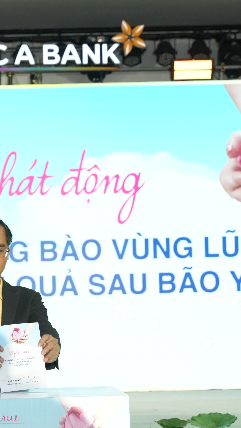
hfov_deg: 11.7
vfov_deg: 20.6
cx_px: 33
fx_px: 1170
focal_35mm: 103
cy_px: 308
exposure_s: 1/160
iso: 800
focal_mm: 45
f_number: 3.5
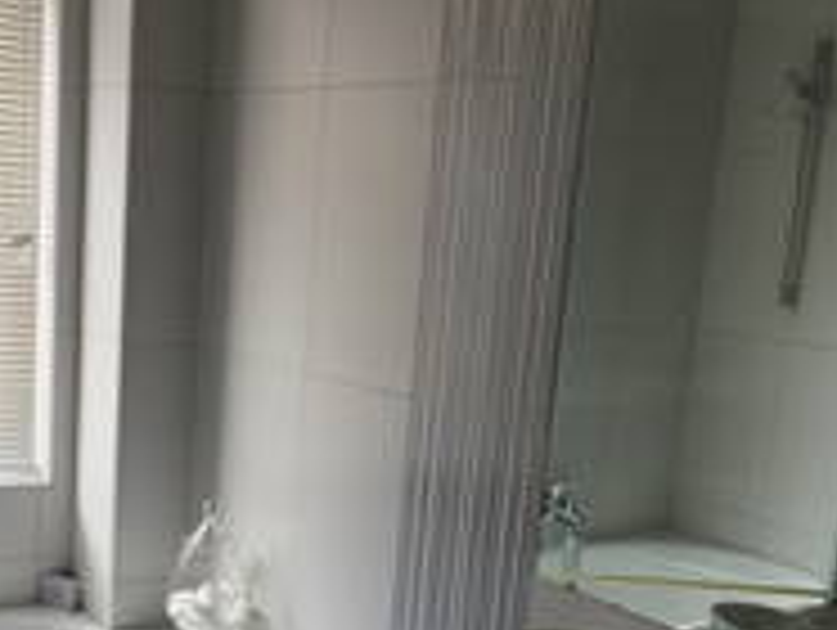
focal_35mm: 56
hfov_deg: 33.9
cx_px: 252
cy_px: 526
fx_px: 1356
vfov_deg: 25.6
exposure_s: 1/100
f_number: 2.2
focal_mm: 4.15
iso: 40
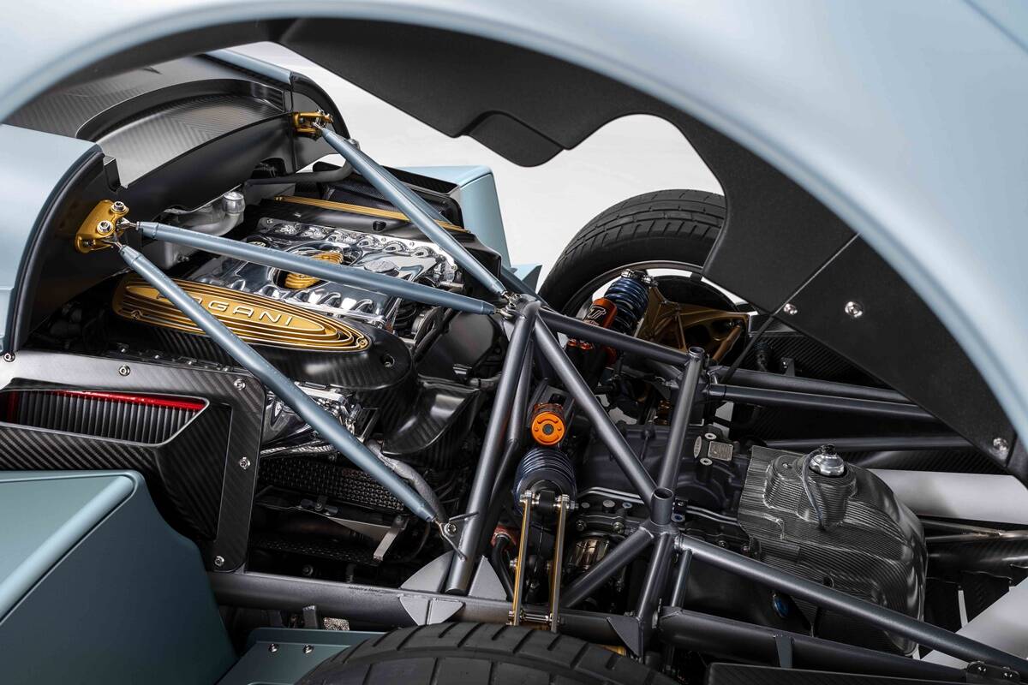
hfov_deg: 54.4
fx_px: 999
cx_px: 514
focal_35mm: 35
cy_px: 342
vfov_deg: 37.9
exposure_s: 1/1.67
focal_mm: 35
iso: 80
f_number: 8
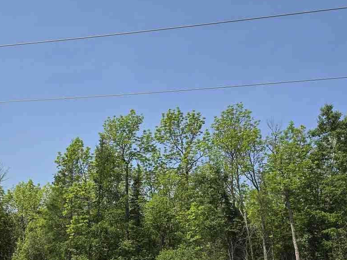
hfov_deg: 48.5
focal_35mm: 38
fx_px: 381
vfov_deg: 36.8
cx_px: 131
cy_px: 195
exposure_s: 1/942
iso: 12
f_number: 1.7
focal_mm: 6.3
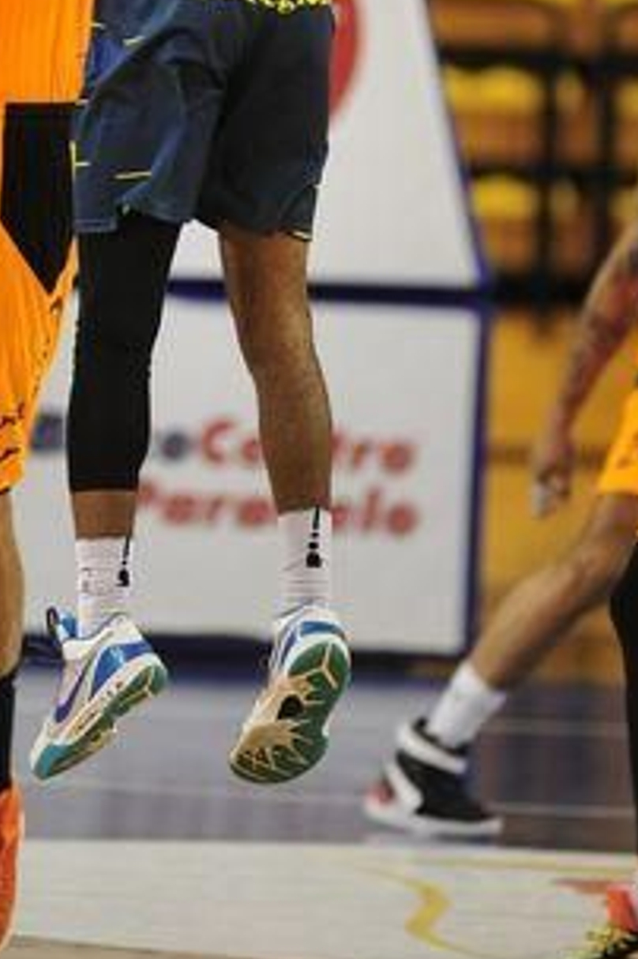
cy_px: 28
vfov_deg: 3.5
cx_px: 126
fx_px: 15816
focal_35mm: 594
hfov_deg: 2.3
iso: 3200
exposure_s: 1/1000
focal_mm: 300
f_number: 2.8
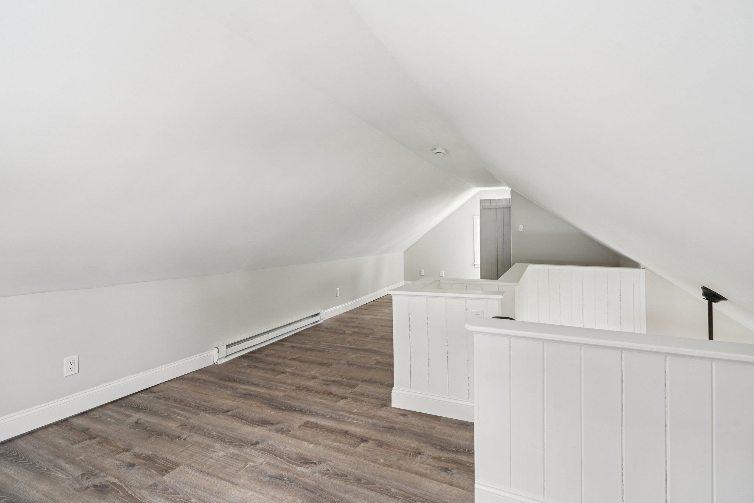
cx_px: 377
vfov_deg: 73.7
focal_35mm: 16
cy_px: 252
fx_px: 335
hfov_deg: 96.7
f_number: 6.3
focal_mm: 16
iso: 500
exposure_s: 1/30
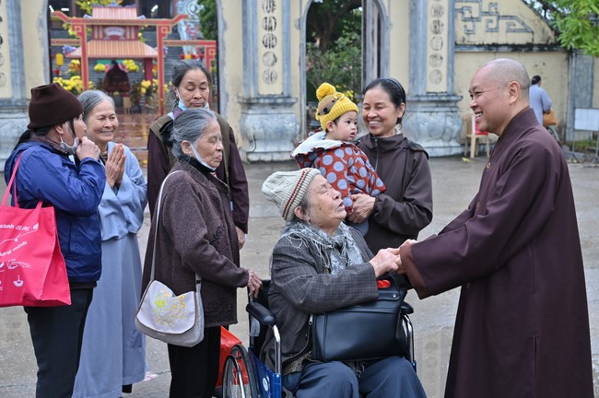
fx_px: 765
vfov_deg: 29.2
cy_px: 199
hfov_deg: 42.8
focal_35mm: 46
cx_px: 300
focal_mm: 46
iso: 400
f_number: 5.6
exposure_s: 1/125
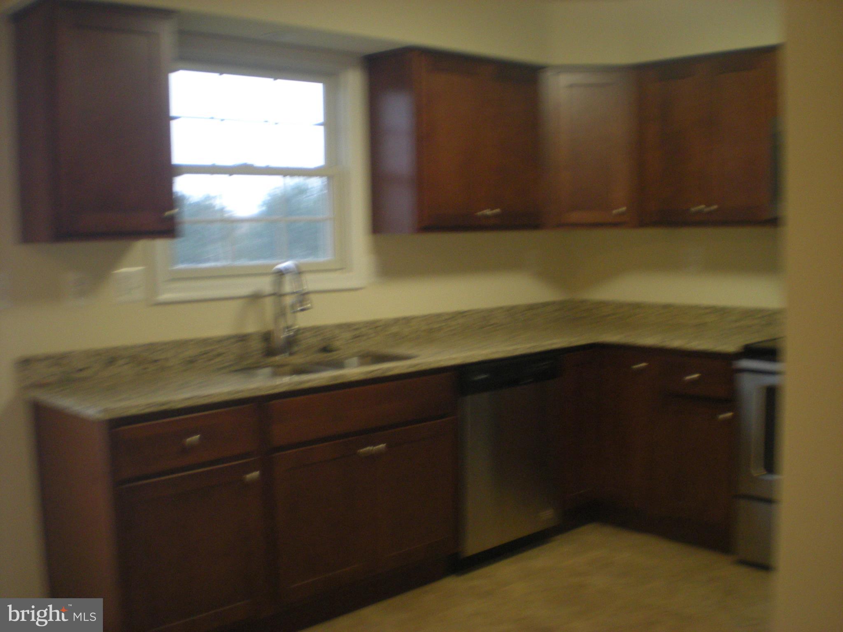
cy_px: 316
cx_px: 422
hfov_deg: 49.0
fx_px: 925
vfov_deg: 37.7
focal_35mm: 38
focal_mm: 6.3
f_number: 3.1
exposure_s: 1/31.5
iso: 200
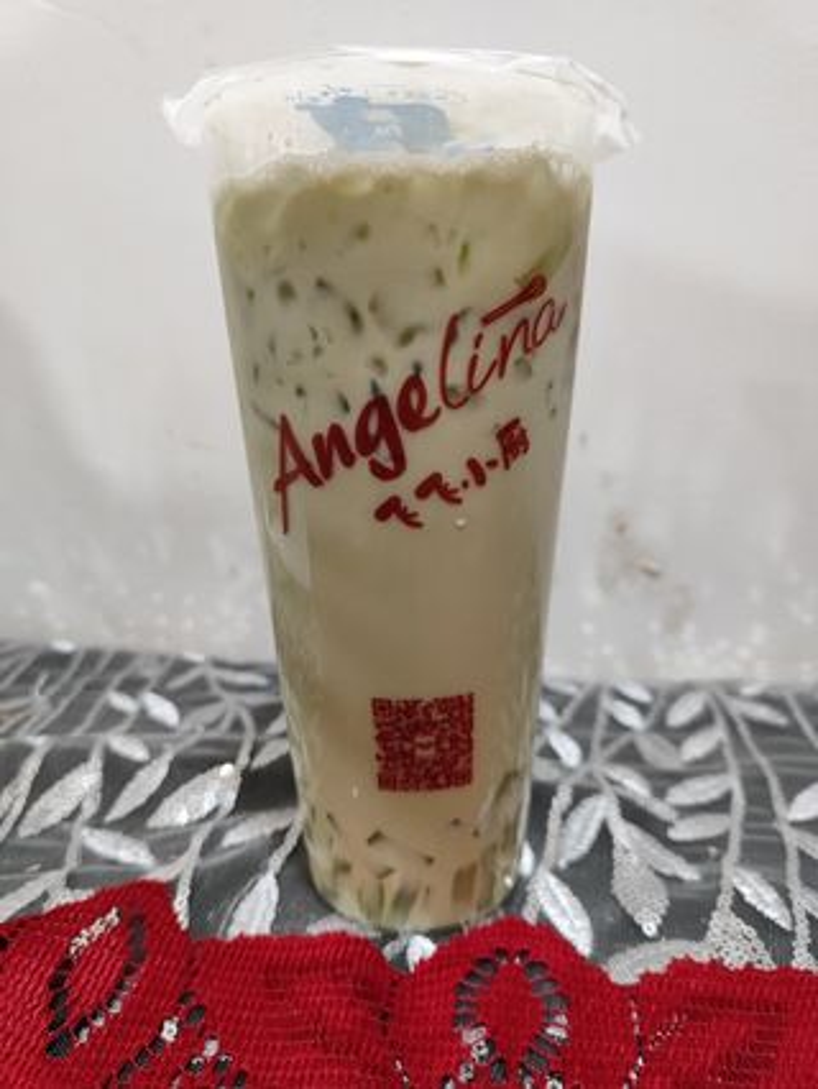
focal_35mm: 23
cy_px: 544
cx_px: 409
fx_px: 724
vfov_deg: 73.9
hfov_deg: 58.9
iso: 1156
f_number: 1.88
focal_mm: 5.59
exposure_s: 1/50
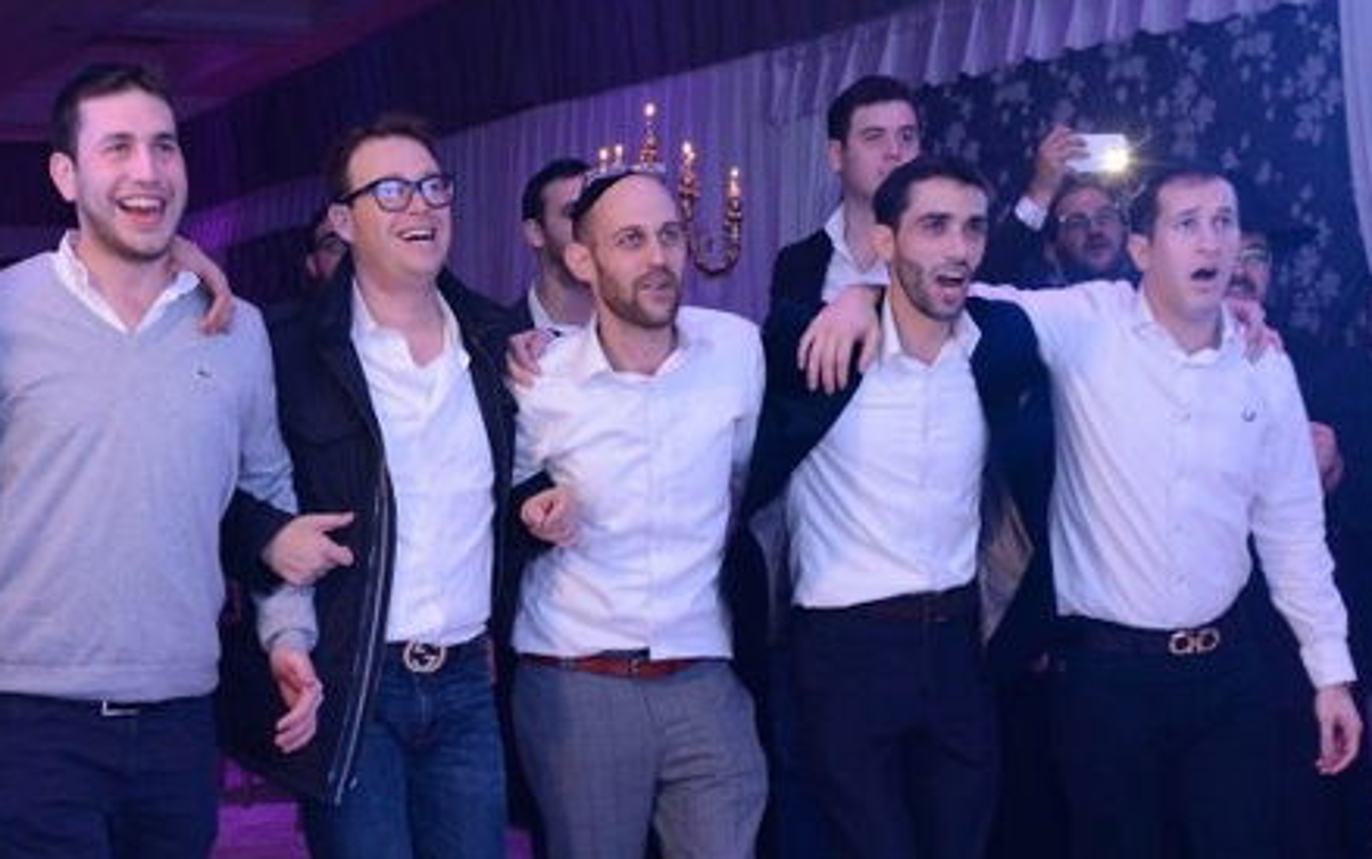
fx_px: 2133
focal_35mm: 57
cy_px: 739
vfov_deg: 22.3
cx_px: 341
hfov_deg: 34.9
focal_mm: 24
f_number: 5.6
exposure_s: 1/125
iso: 3200
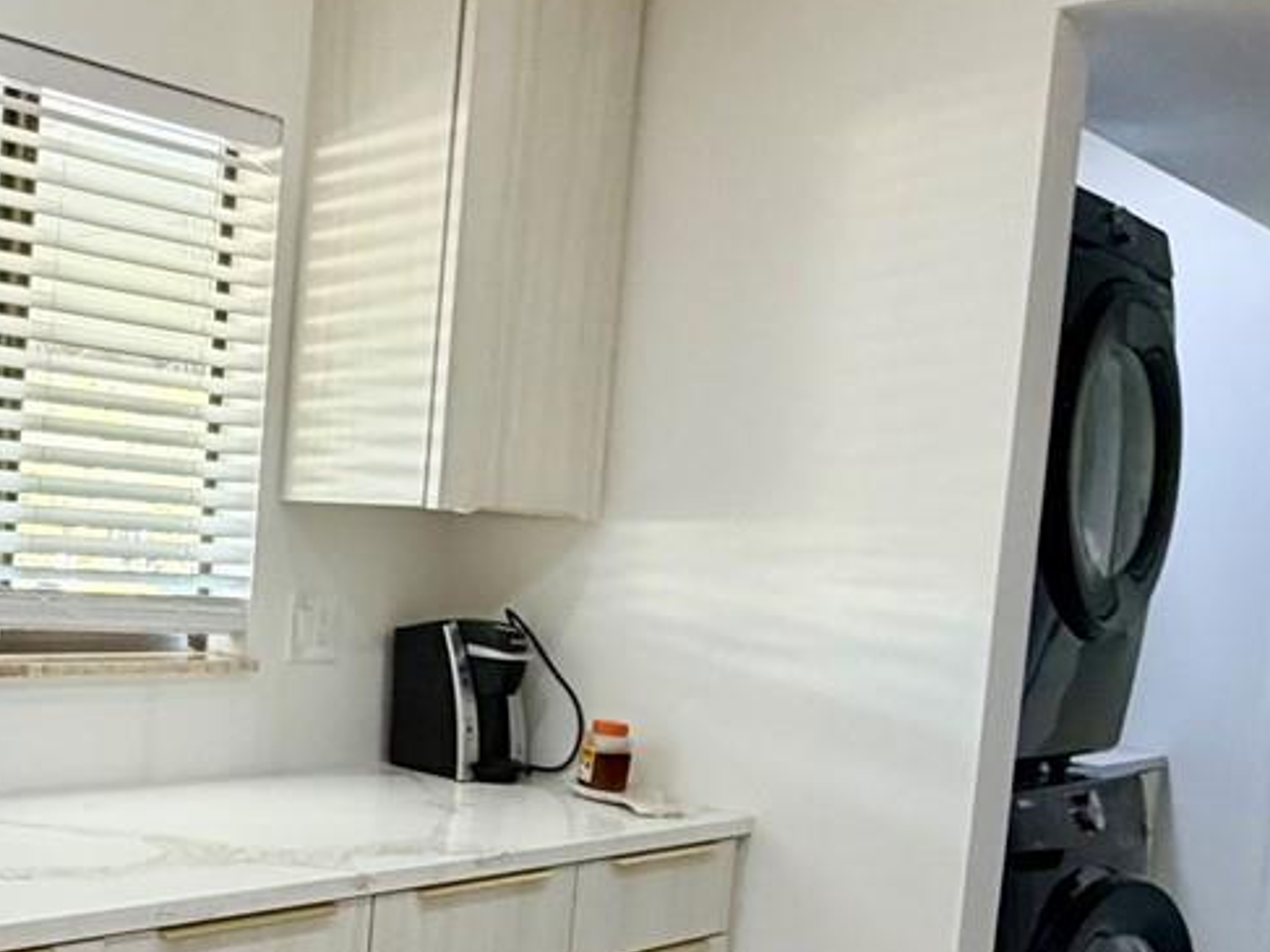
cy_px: 657
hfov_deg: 38.2
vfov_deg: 31.2
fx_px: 1687
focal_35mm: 46
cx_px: 104
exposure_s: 1/60
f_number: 2.2
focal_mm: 2.22
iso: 320
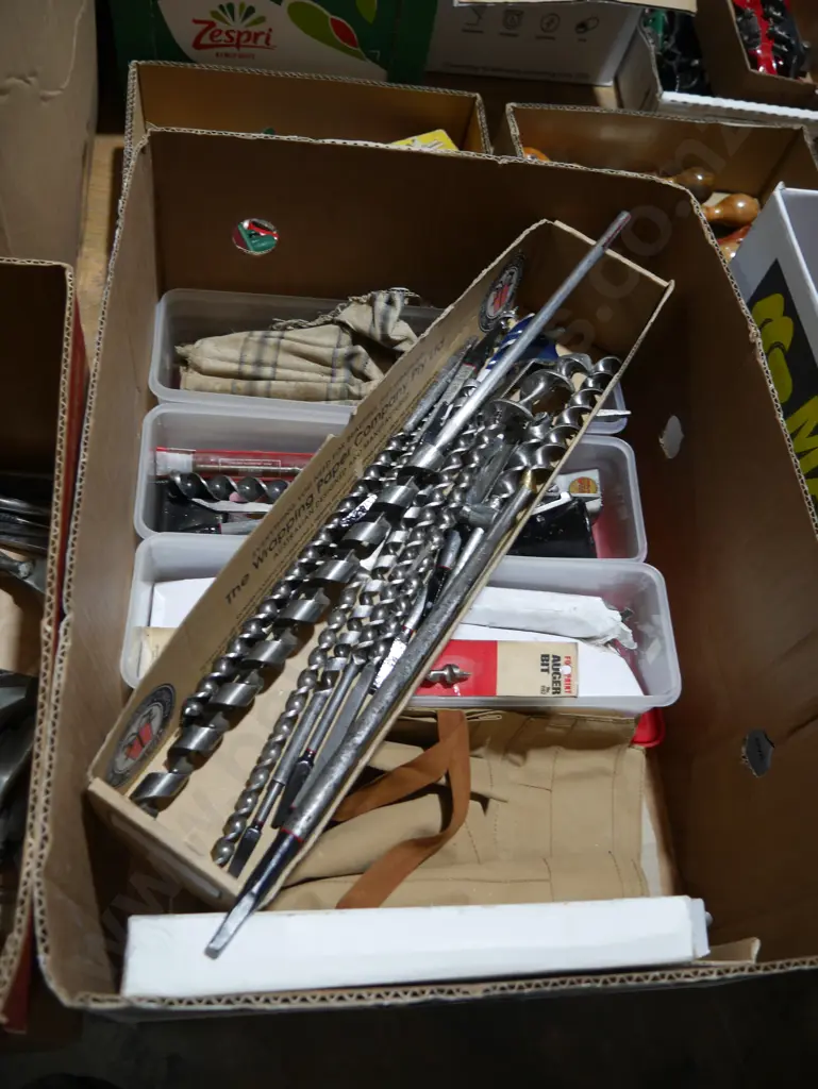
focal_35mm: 28
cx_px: 409
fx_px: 881
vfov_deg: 63.4
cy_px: 544
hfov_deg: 49.8
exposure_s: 1/60
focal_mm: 14
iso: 200
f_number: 3.5
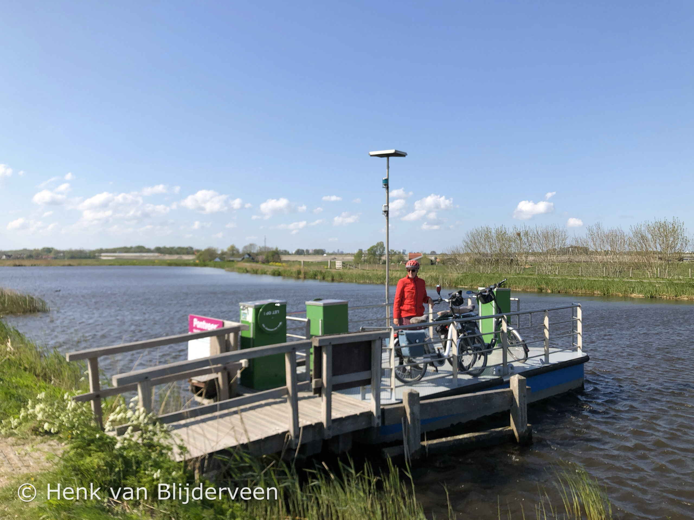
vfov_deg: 49.7
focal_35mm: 28
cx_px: 347
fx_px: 561
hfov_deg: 63.5
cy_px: 260
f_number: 1.8
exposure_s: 1/2558
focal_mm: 3.99
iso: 20
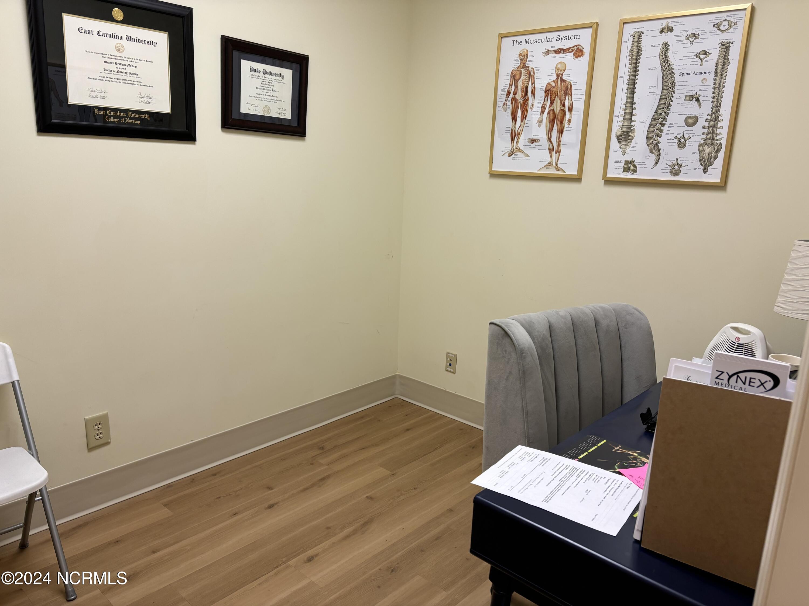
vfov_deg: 53.1
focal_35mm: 26
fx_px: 608
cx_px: 404
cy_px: 303
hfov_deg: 67.3
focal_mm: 5.96
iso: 80
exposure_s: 1/60
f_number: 1.6
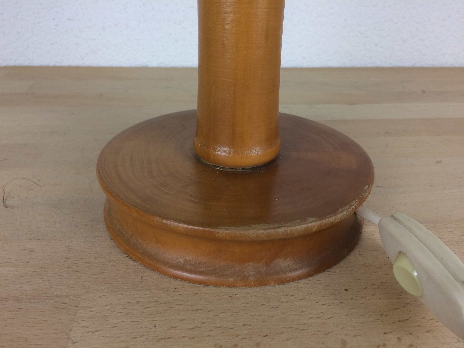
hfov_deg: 61.7
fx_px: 389
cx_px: 232
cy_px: 174
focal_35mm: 29
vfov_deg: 48.2
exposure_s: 1/100
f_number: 2.2
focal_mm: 4.15
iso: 64
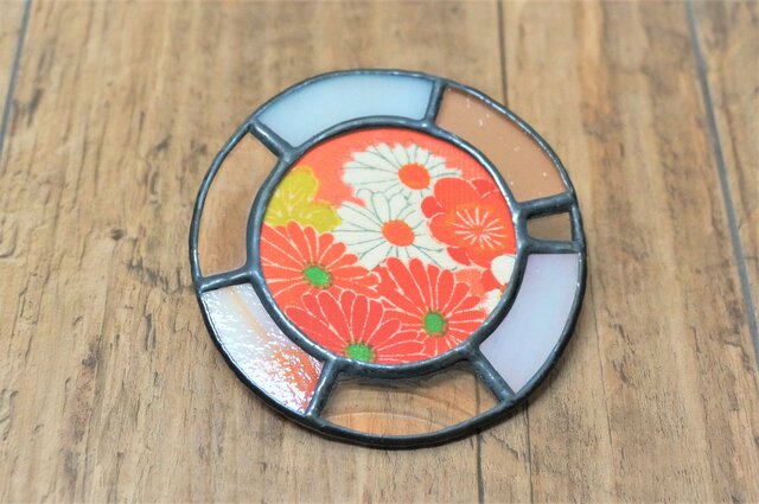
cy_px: 252
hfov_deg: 42.4
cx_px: 380
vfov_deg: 28.9
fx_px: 979
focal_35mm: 46
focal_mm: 31
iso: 1250
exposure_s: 1/160
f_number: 5
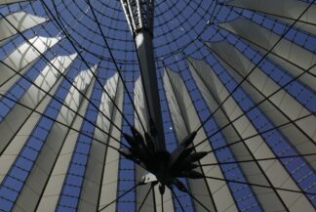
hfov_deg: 39.5
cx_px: 152
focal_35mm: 50
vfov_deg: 26.2
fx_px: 439
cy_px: 21
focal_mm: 18
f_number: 10
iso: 100
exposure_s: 1/250
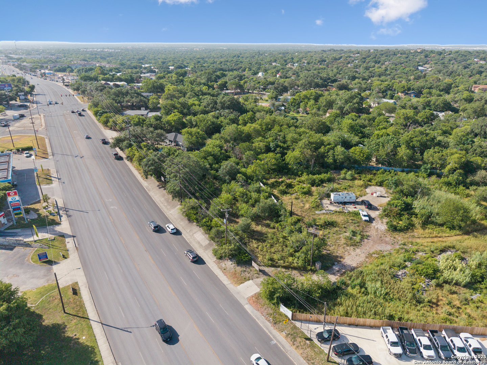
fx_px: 338
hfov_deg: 71.6
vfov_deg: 56.8
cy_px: 182
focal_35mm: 24
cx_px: 244
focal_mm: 8.67
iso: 200
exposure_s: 1/2500
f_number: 1.8
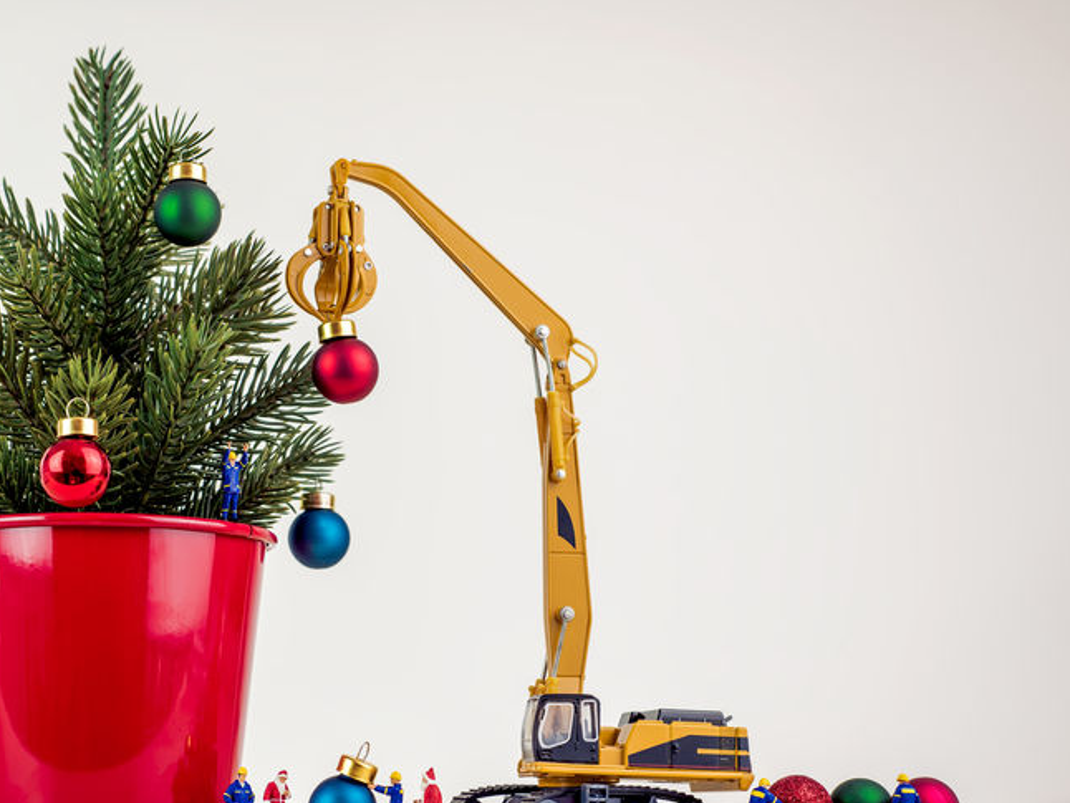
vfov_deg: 23.3
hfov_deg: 30.6
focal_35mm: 63
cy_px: 438
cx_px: 402
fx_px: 1948
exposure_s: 1/20
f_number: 7.1
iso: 100
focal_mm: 50
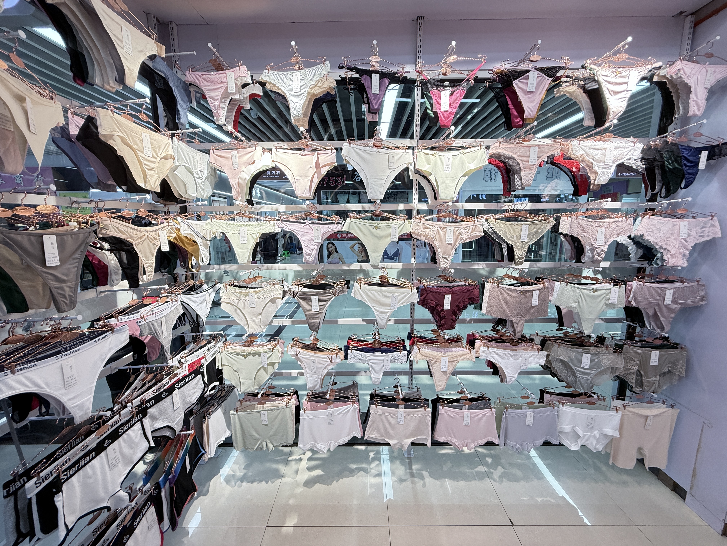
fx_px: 294
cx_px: 364
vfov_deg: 85.7
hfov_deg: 102.1
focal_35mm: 14
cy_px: 273
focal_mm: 2.22
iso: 160
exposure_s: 1/100
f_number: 2.2
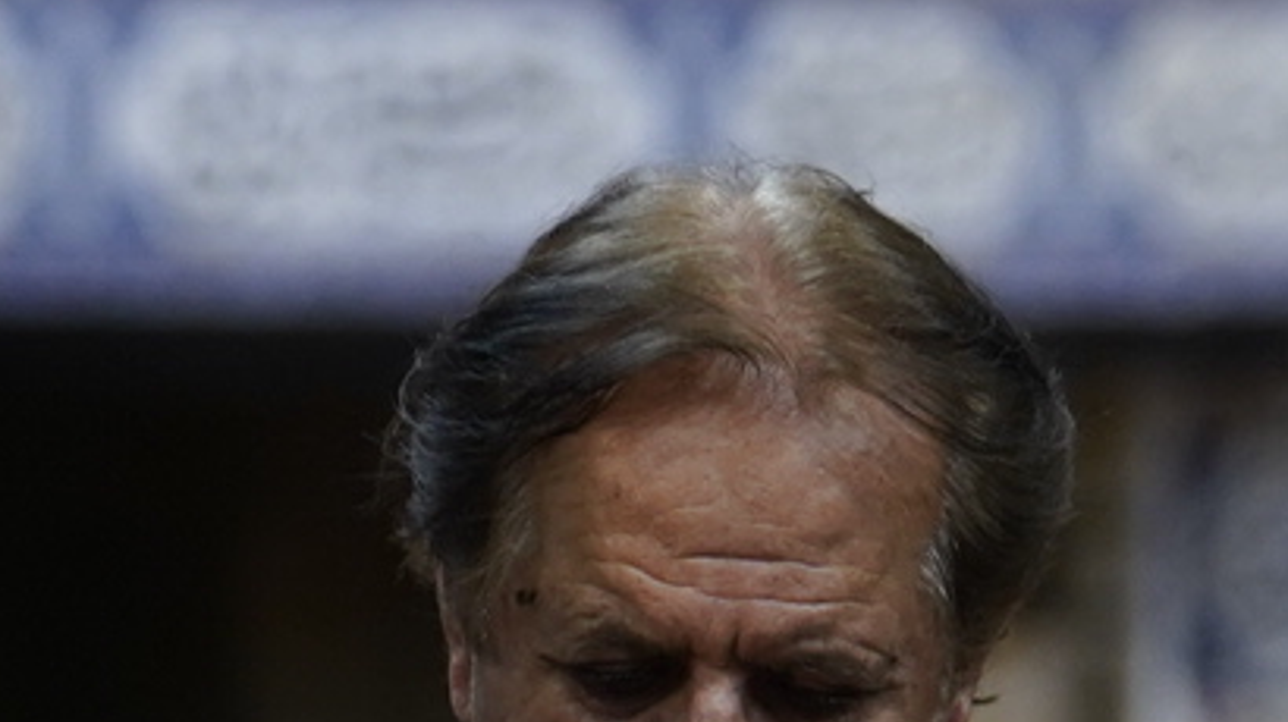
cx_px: 276
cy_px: 1378
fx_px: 28362
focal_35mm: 831
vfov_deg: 1.5
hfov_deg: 2.6
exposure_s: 1/100
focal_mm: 134
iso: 1000
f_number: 3.2
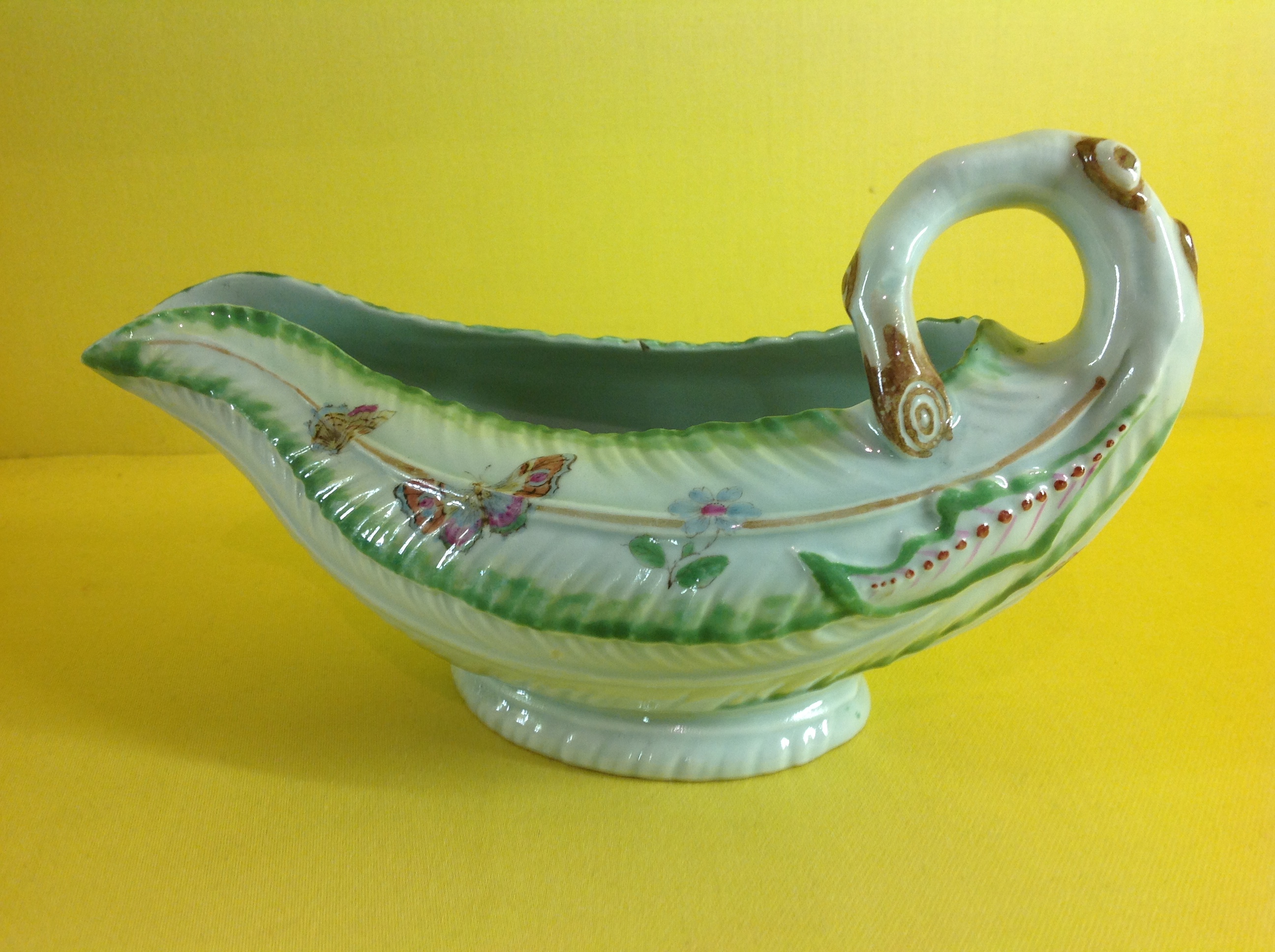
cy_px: 476
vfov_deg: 40.6
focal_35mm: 35
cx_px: 638
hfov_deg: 52.7
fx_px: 1287
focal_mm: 4.28
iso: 64
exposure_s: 1/24
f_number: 2.4
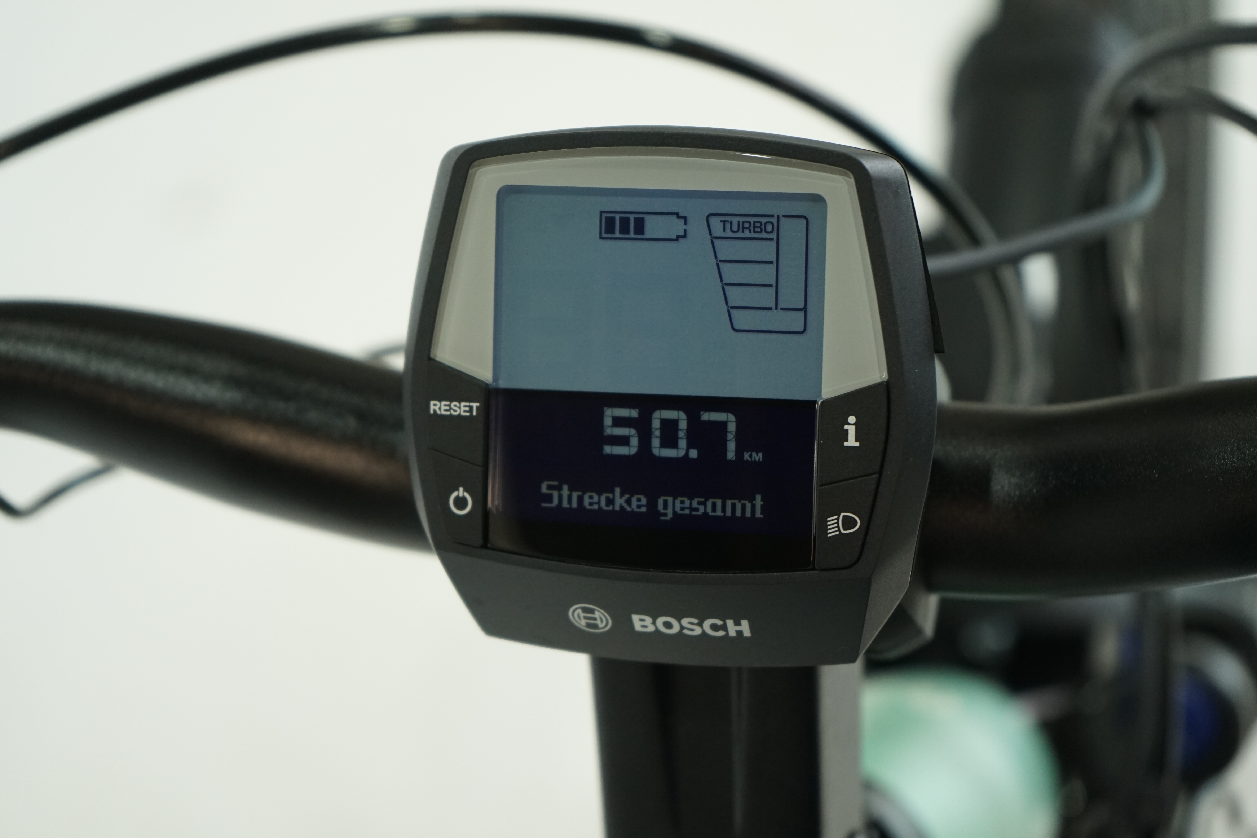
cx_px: 628
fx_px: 2444
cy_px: 419
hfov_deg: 28.8
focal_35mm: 70
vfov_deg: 19.5
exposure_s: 1/200
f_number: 5.6
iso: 1600
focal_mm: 70
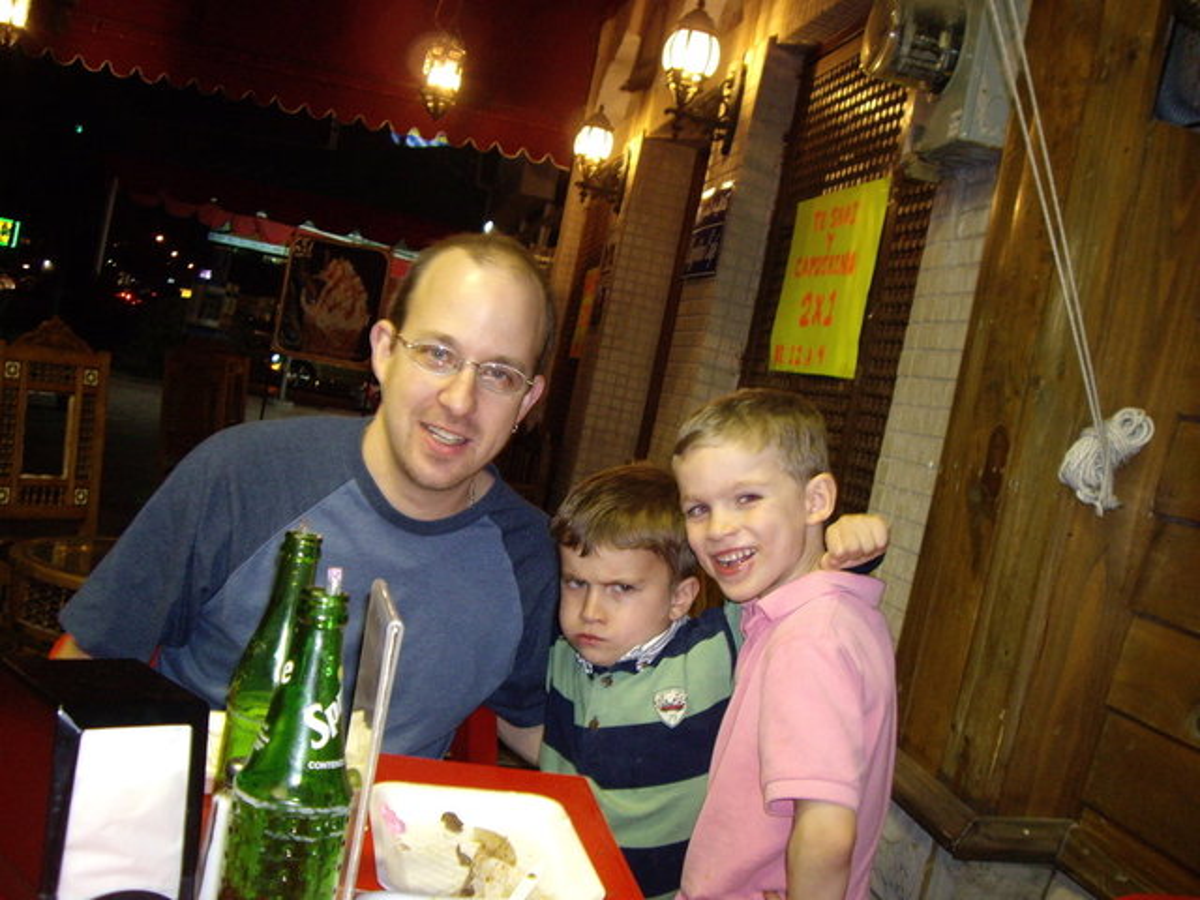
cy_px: 450
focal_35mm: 38
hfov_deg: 49.0
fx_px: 1317
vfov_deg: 37.7
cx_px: 600
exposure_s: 1/15
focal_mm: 6.2
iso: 200
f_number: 2.7
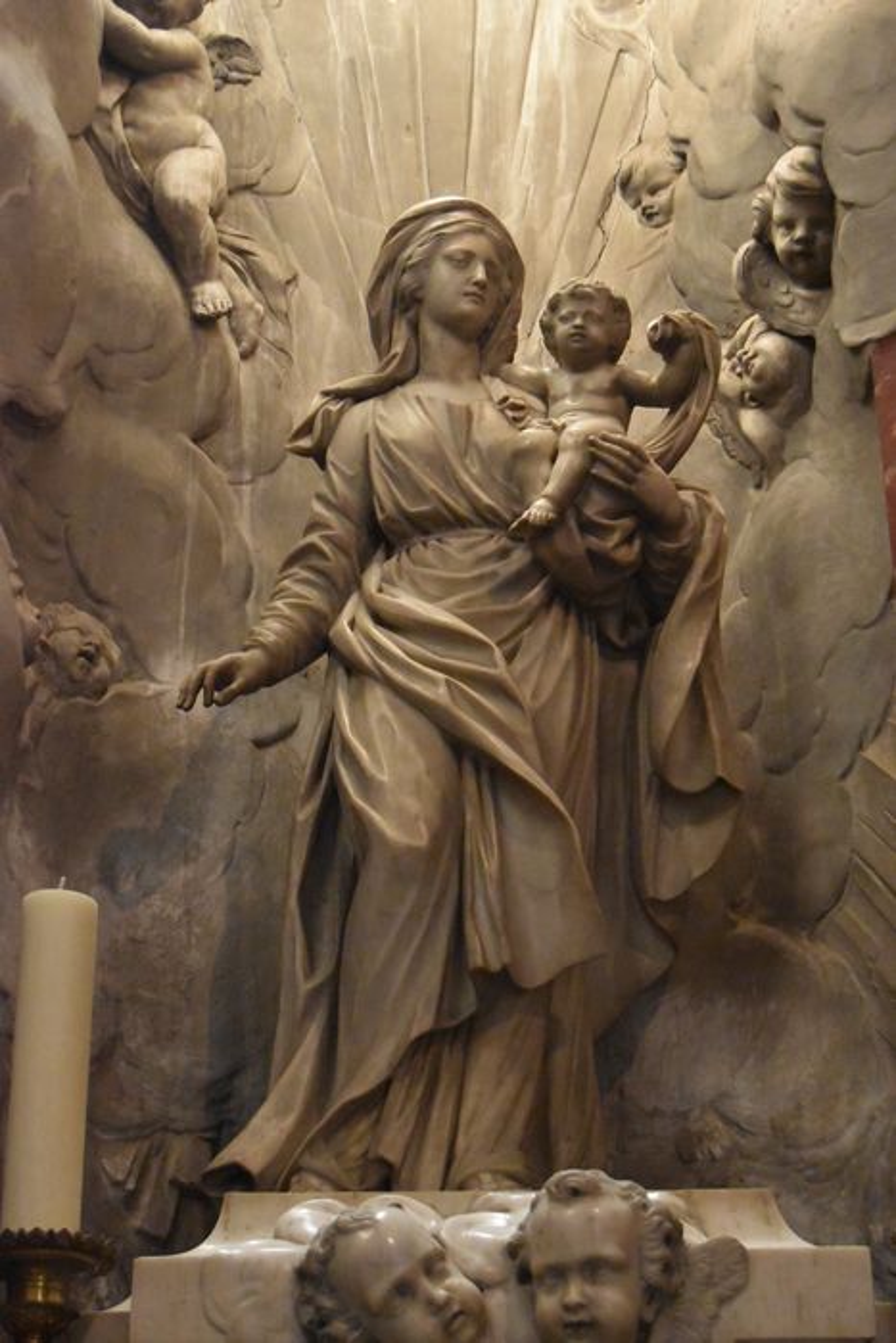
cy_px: 672
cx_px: 448
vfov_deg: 29.9
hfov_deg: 20.2
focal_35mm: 68
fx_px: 2519
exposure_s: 1/60
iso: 9000
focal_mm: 45
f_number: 5.3
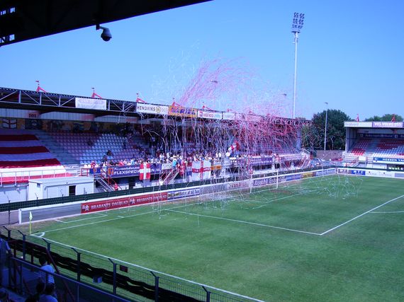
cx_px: 202
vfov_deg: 40.7
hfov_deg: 52.6
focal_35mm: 35
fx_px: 408
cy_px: 151
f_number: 8
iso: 50
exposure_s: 1/160
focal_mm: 5.8
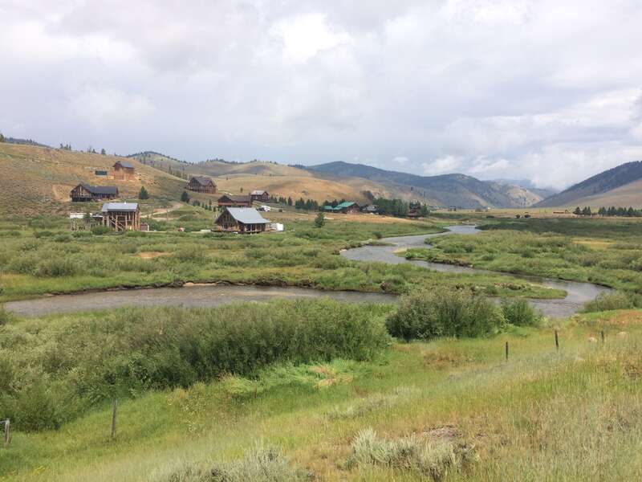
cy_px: 241
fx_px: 538
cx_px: 321
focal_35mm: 29
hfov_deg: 61.7
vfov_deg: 48.2
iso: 32
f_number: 2.2
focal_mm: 4.15
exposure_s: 1/2053
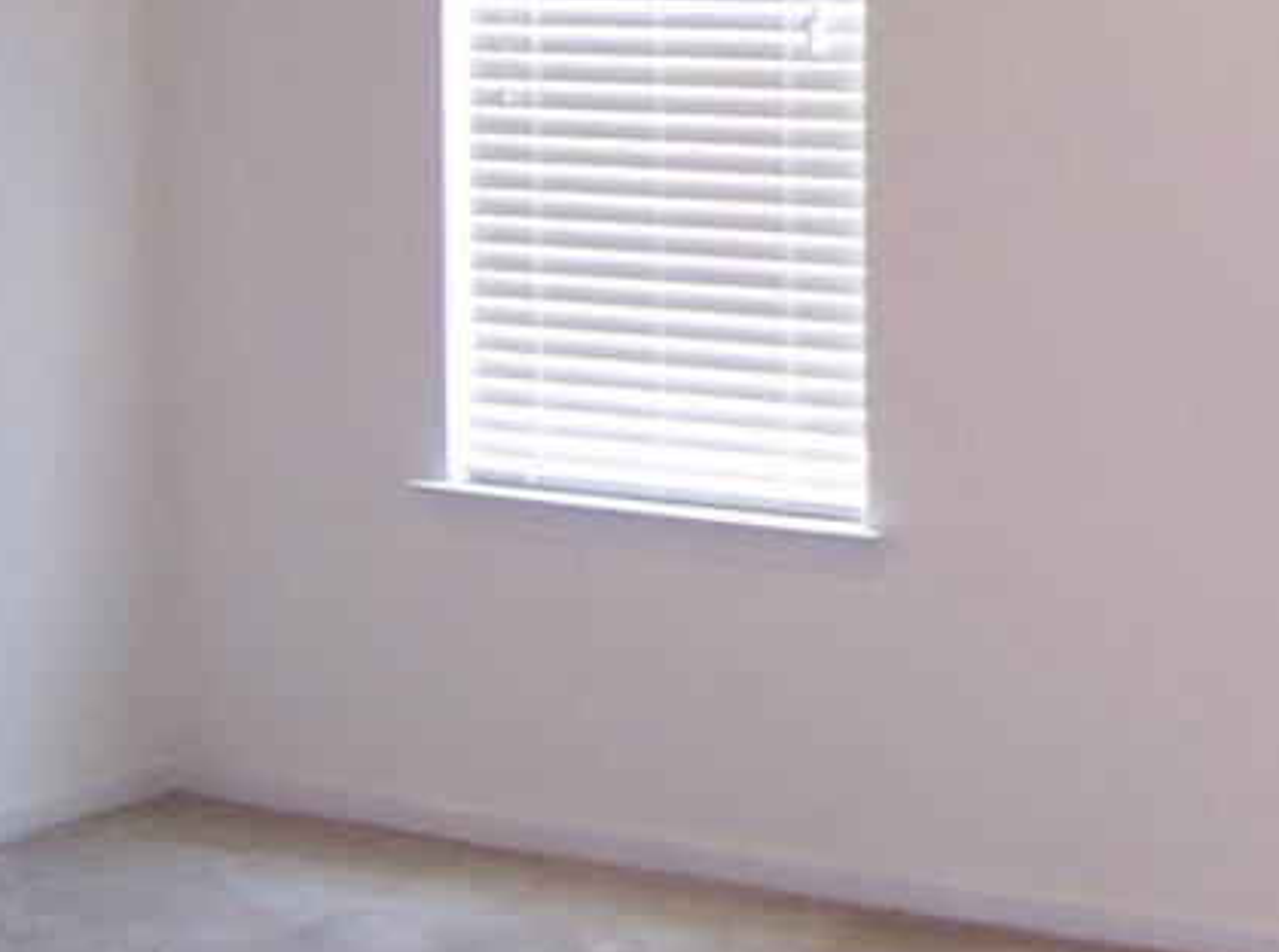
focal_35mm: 88
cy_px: 174
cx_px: 1398
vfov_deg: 16.6
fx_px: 3243
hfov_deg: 21.2
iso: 125
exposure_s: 1/20
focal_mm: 6
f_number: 2.8
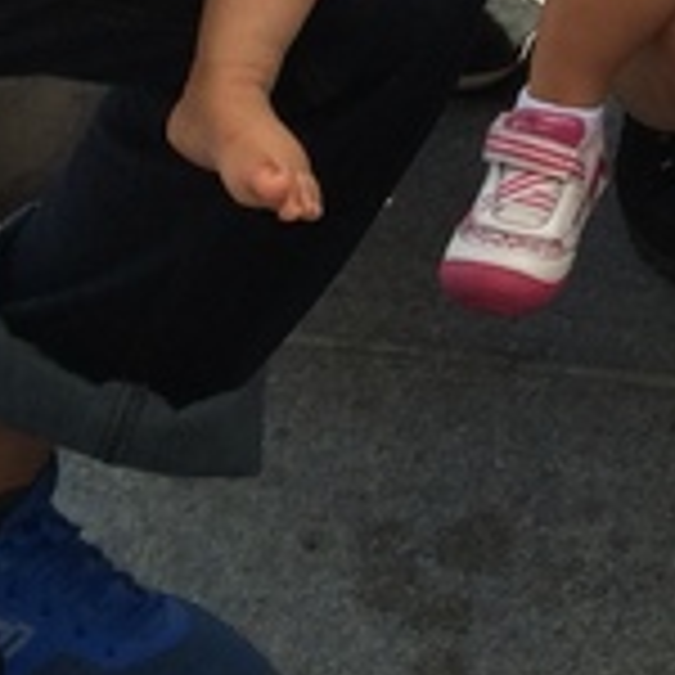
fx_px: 3618
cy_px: -1251
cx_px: 1076
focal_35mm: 164
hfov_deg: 10.2
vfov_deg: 9.0
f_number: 2.2
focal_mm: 4.15
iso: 32
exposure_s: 1/651
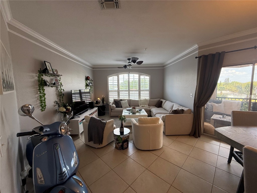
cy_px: 96
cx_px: 128
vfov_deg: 85.7
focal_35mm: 14
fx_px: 104
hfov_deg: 102.1
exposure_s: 1/99
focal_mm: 2.22
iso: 80
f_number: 2.2
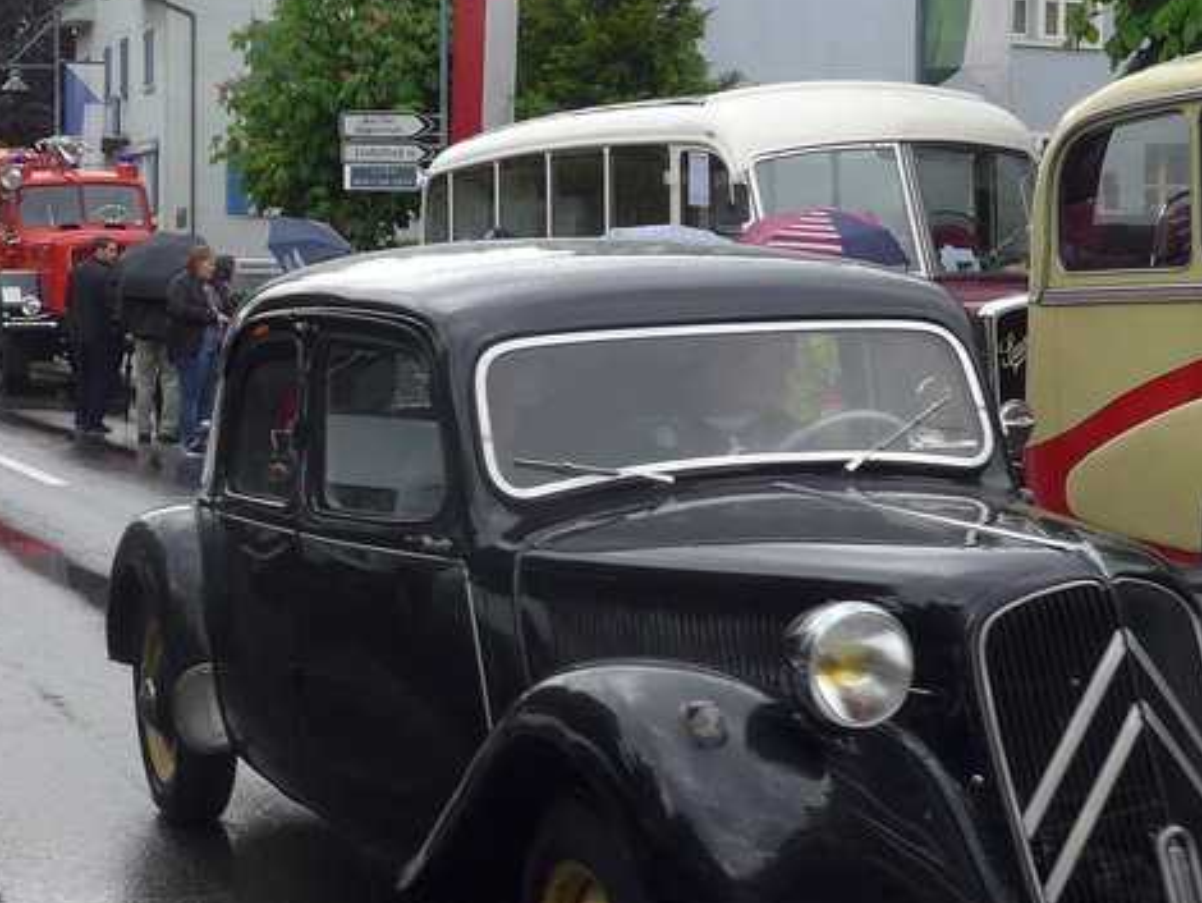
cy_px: 496
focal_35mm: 74
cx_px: 657
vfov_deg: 19.9
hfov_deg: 26.3
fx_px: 2571
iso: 100
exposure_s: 1/250
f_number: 2.8
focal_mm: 6
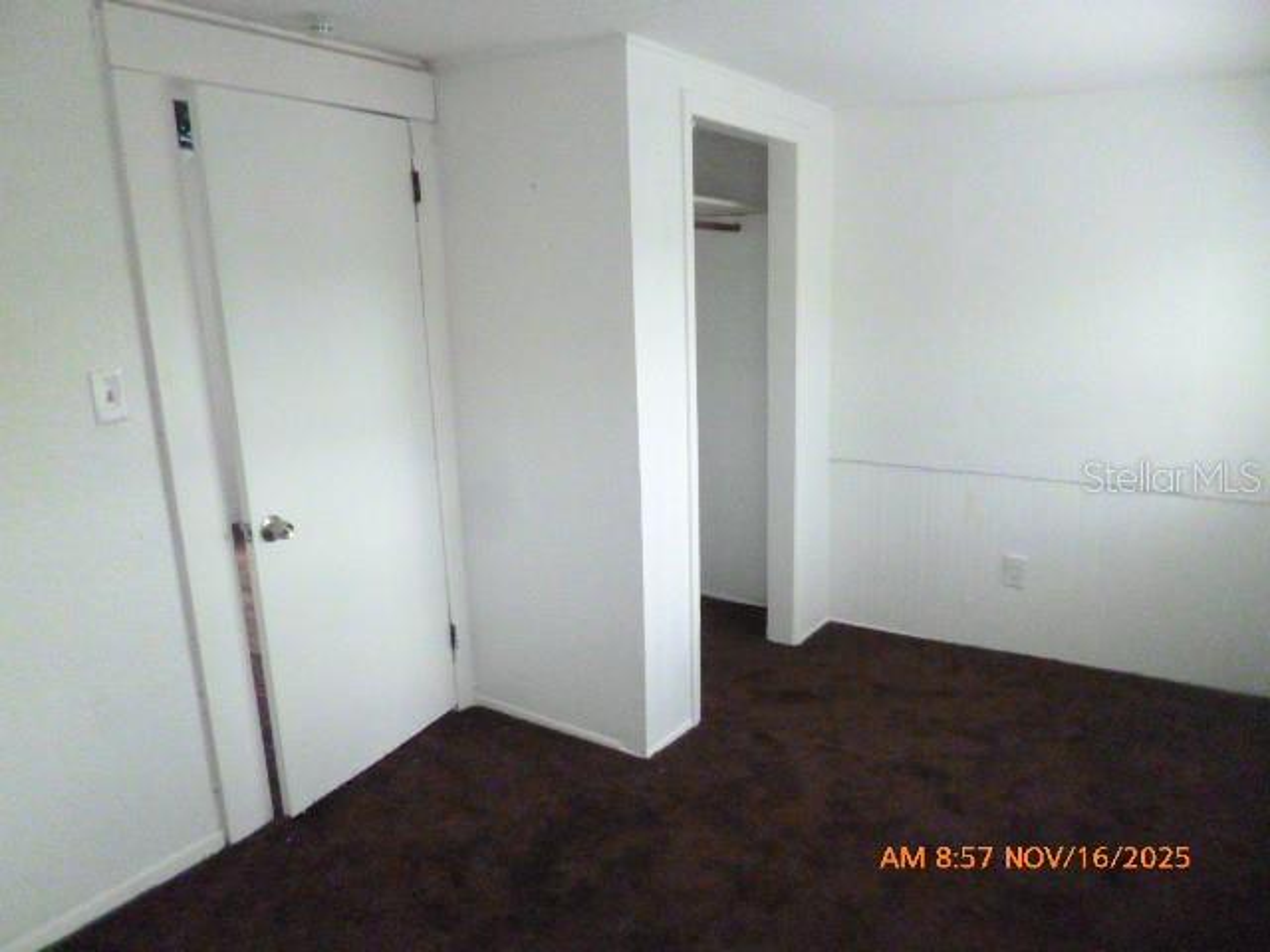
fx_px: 881
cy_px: 476
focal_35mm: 24
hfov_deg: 71.6
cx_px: 635
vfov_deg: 56.8
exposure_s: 1/640
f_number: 2.5
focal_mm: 4.3
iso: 1600
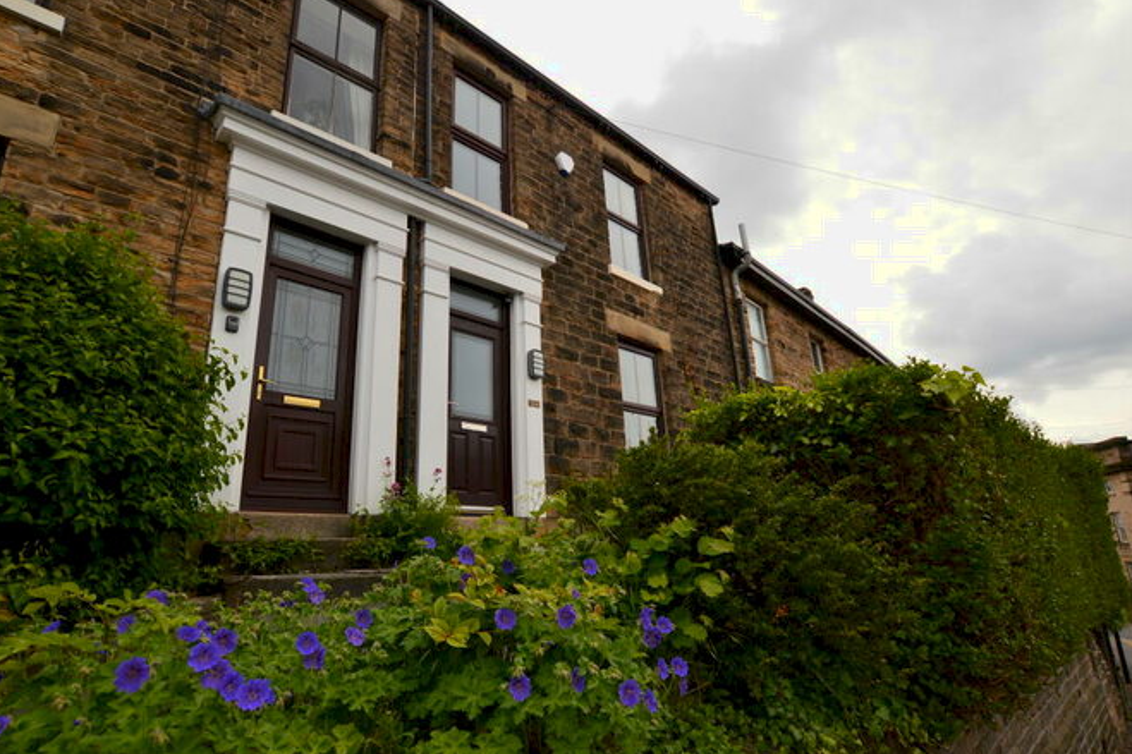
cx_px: 538
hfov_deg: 91.5
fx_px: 551
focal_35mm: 18
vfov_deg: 68.7
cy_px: 392
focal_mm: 11
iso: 100
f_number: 8
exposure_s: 1/200
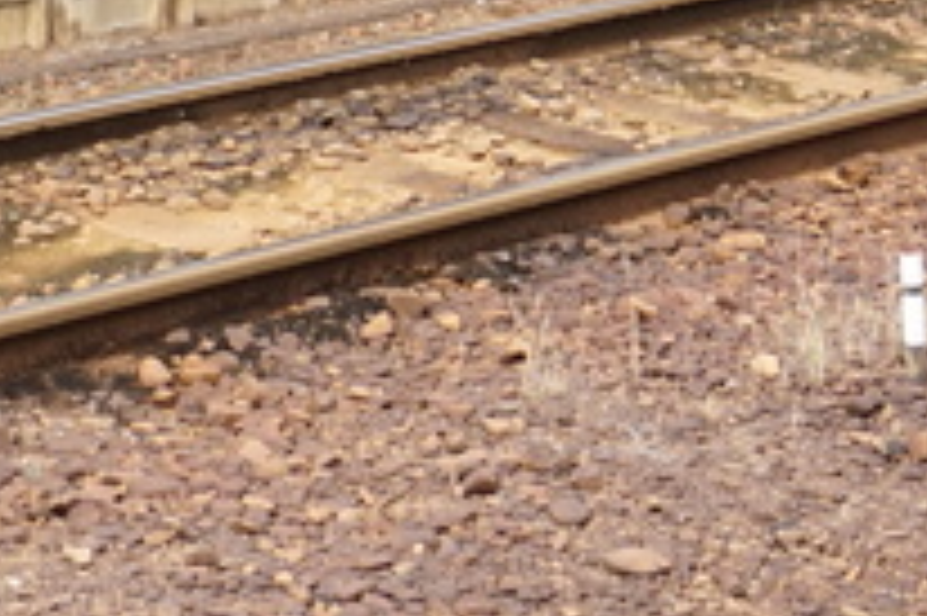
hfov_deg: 15.3
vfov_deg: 9.9
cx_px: 184
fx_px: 3438
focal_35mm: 134
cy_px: -373
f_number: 5.6
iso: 100
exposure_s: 1/80
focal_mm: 17
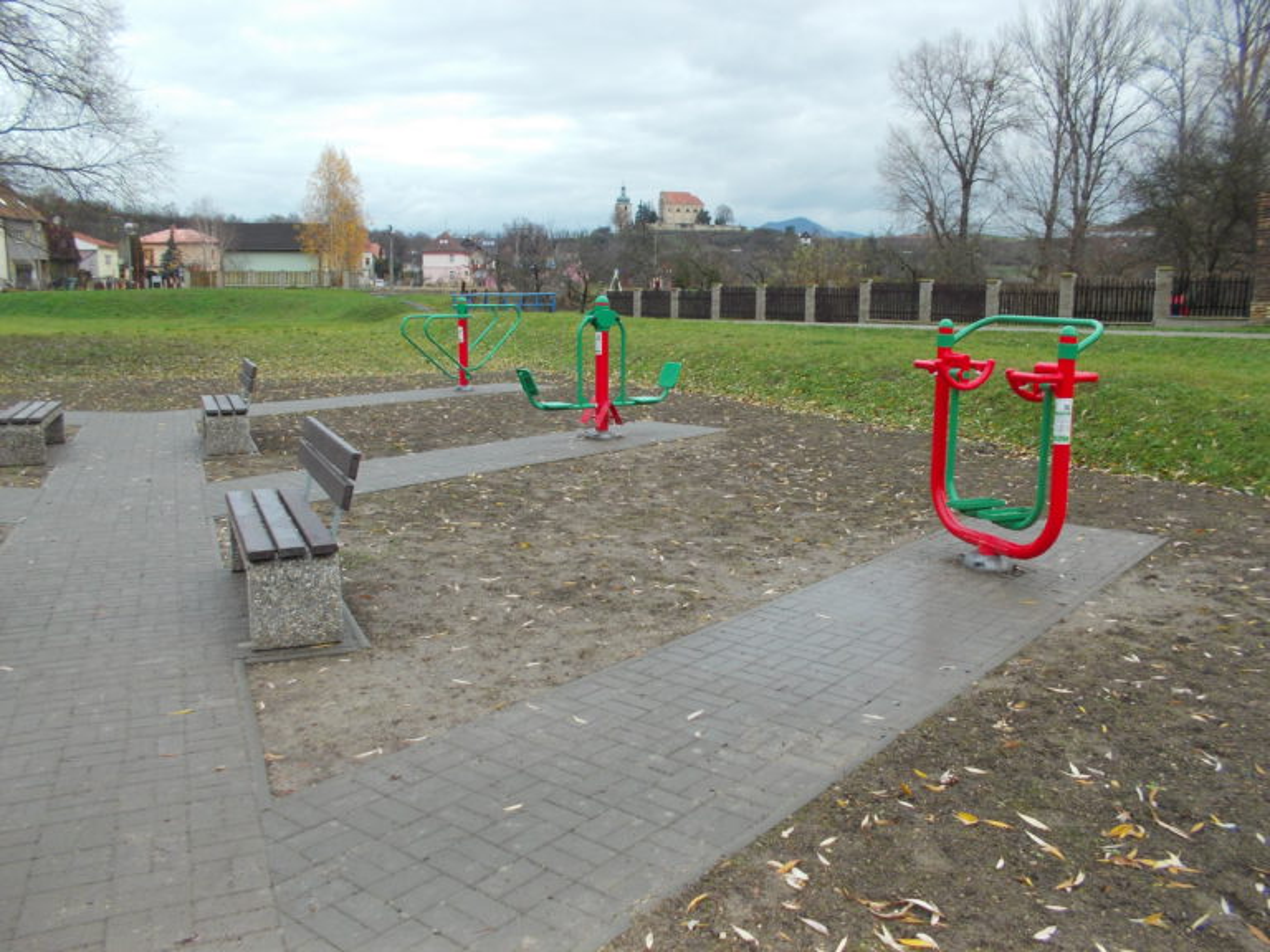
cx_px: 635
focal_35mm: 29
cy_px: 476
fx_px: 1064
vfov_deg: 48.2
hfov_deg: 61.7
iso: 80
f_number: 3.3
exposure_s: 1/30
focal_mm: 4.1
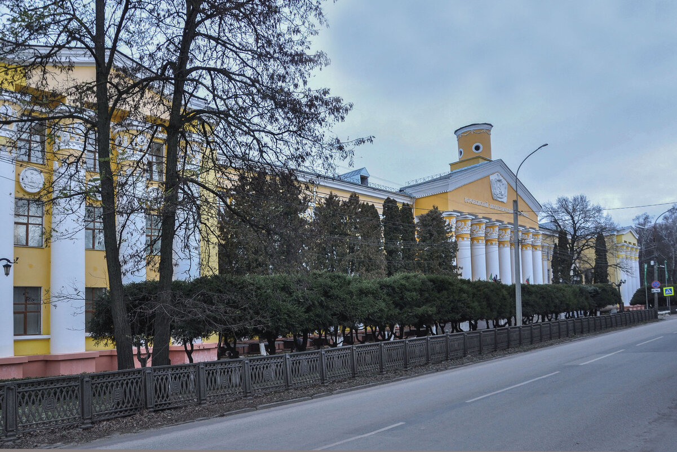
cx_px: 338
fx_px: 508
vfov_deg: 47.9
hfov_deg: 67.4
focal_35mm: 27
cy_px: 226
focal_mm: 18
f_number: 4
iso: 400
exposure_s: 1/60
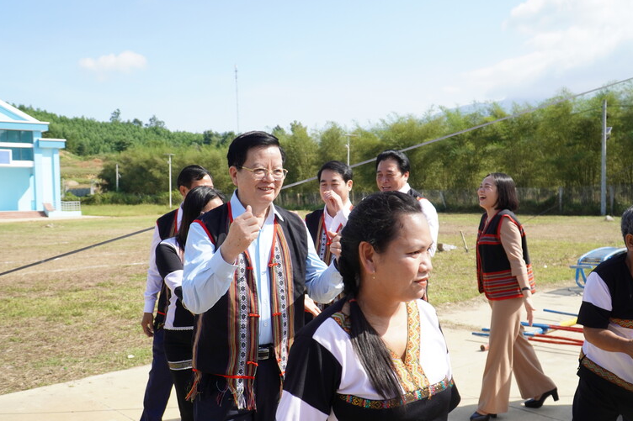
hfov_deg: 56.5
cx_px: 305
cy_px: 221
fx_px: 589
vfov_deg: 39.4
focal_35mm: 34
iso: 320
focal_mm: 21
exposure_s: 1/2000
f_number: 4
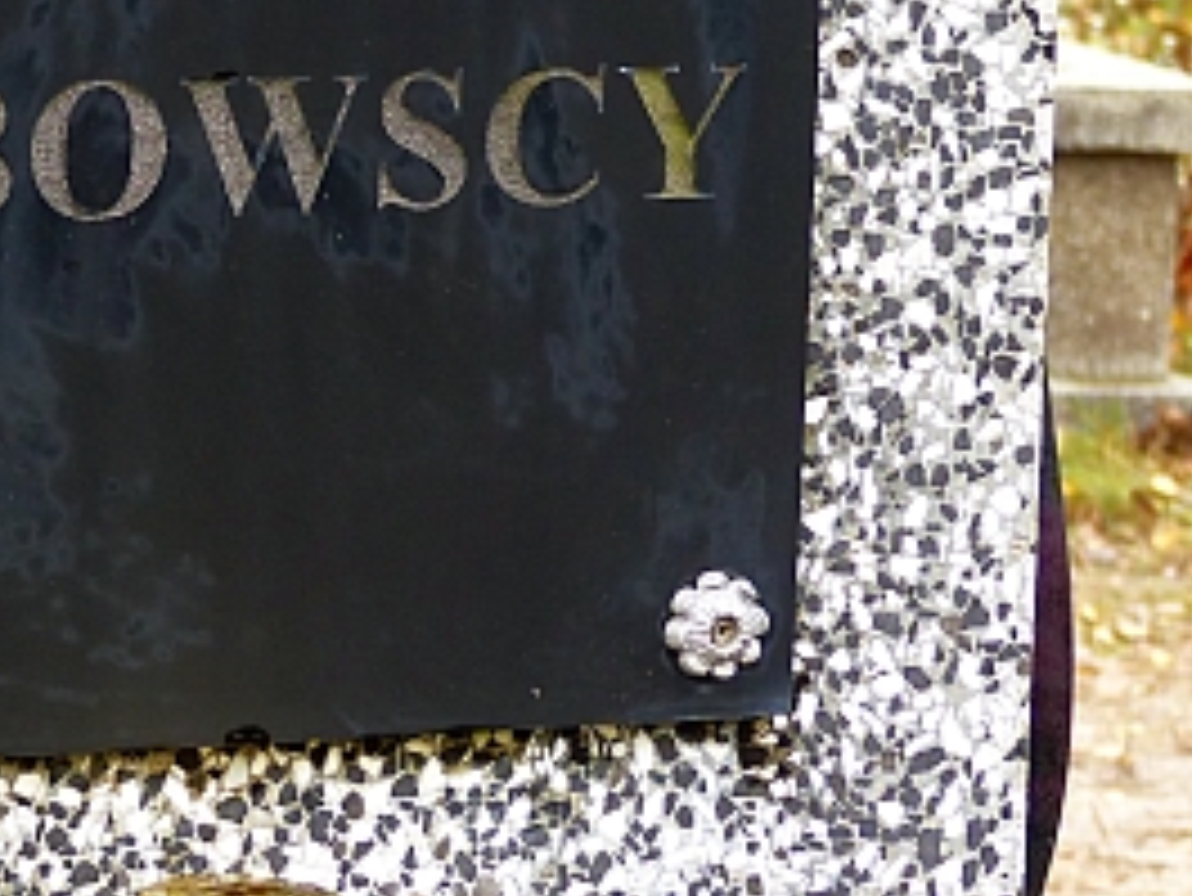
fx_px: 8475
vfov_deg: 6.0
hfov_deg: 8.0
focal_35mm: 246
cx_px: 130
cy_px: -162
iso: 100
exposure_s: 1/80
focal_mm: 18.3
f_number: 2.8
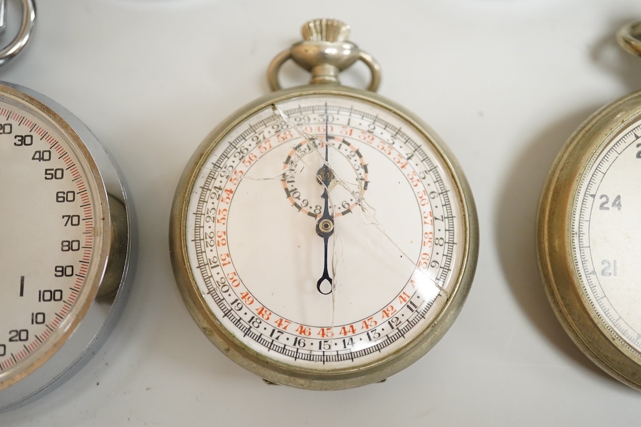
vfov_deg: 29.9
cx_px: 320
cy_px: 214
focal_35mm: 45
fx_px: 801
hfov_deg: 43.6
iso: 2500
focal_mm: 30
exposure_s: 1/160
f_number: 5
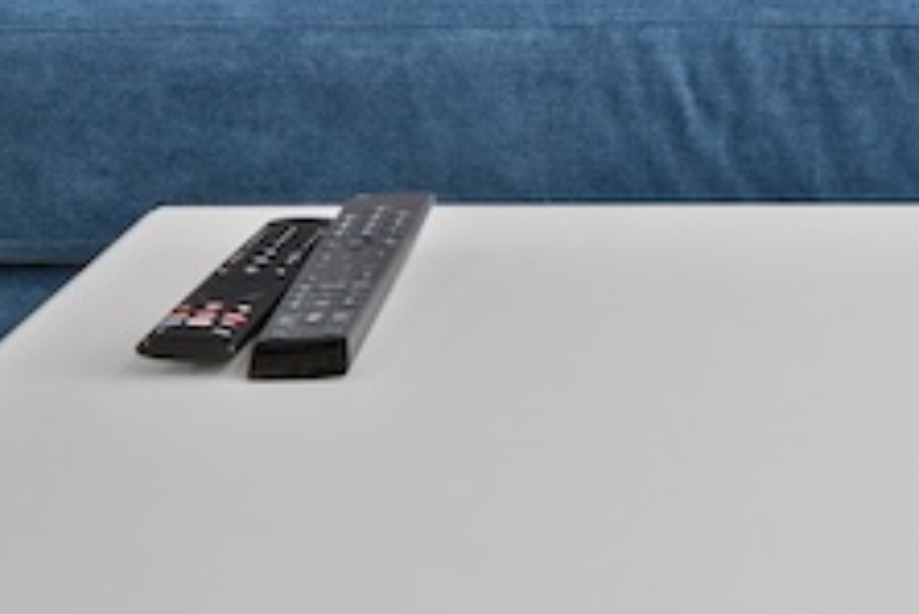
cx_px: 1162
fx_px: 2810
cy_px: -736
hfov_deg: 17.5
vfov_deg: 11.0
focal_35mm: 110
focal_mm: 16
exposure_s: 1.6
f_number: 10
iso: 160
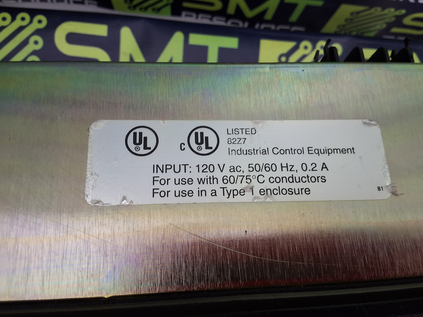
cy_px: 158
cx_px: 212
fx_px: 342
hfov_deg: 63.4
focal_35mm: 28
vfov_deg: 49.7
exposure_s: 1/24
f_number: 1.9
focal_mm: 2.91
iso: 250
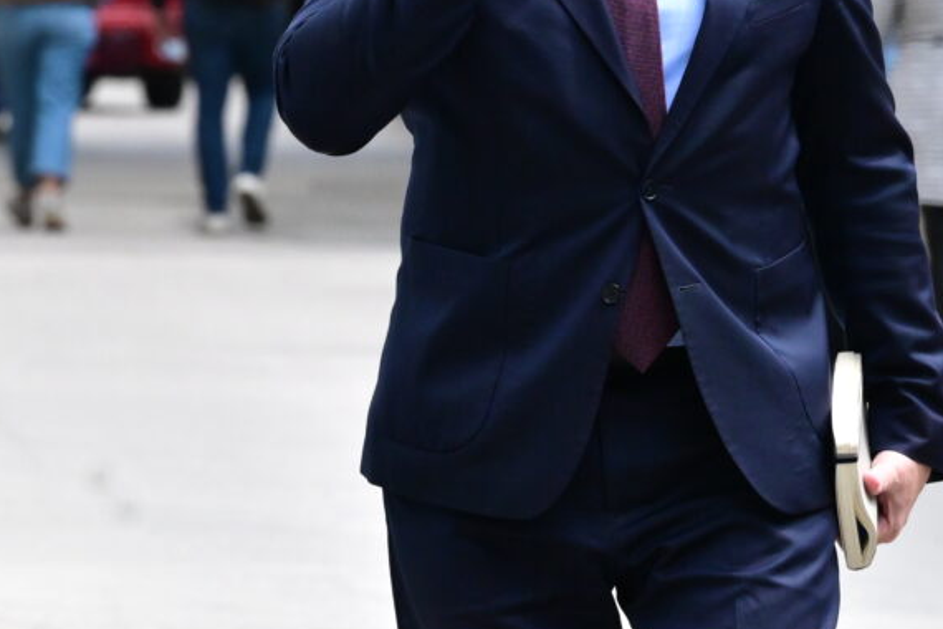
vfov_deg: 2.2
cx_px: 640
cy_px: 71
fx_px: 16554
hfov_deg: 3.3
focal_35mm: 632
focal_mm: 200
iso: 2500
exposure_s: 1/1250
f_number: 9
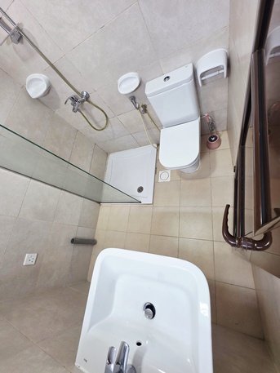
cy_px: 186
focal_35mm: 13
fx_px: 140
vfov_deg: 106.2
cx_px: 140
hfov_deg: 89.9
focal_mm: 2.2
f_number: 1.9
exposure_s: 1/101
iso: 125
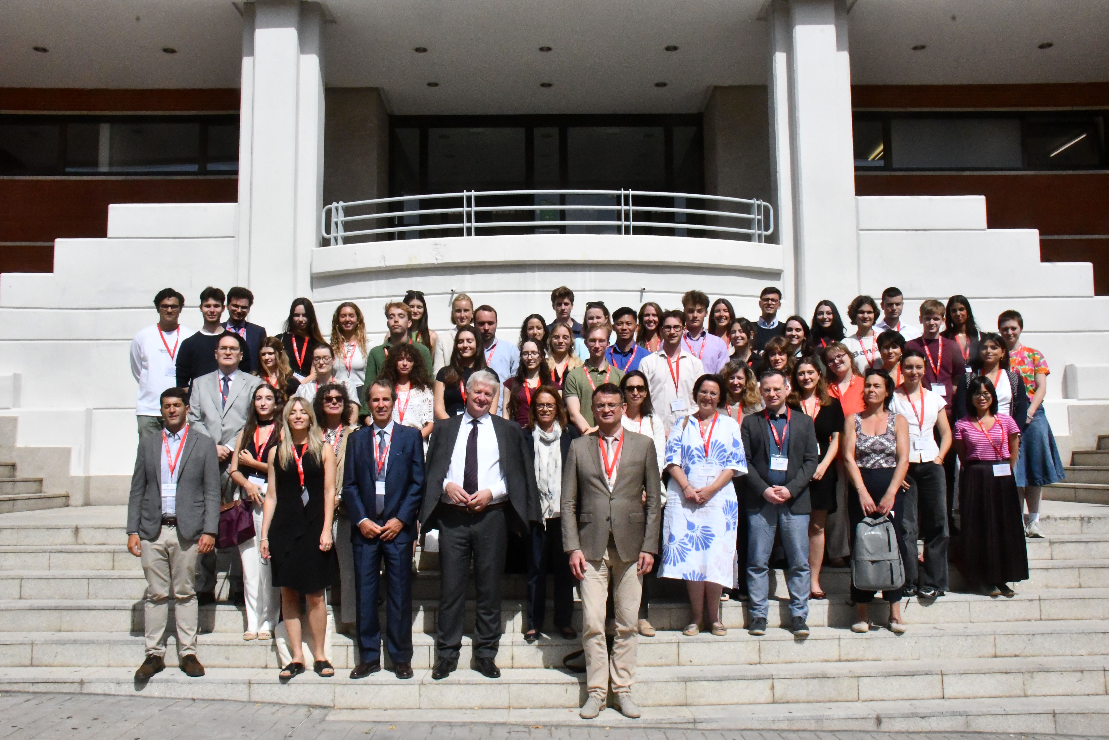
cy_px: 370
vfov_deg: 40.0
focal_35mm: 33
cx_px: 554
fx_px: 1017
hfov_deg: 57.2
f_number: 25
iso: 6400
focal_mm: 22
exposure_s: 1/3200
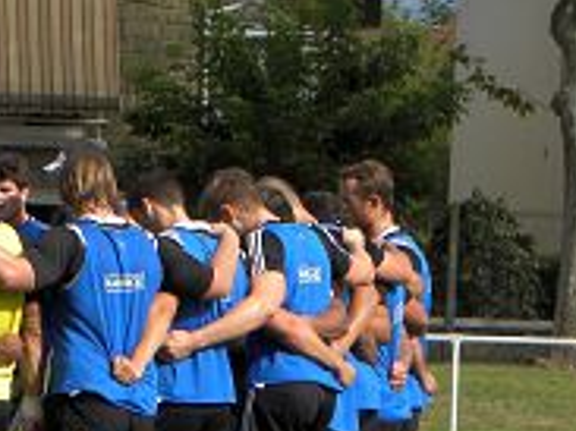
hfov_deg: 3.7
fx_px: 8847
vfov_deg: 2.8
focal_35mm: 532
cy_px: 346
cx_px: -249
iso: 64
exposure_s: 1/260
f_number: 5.6
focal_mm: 28.8
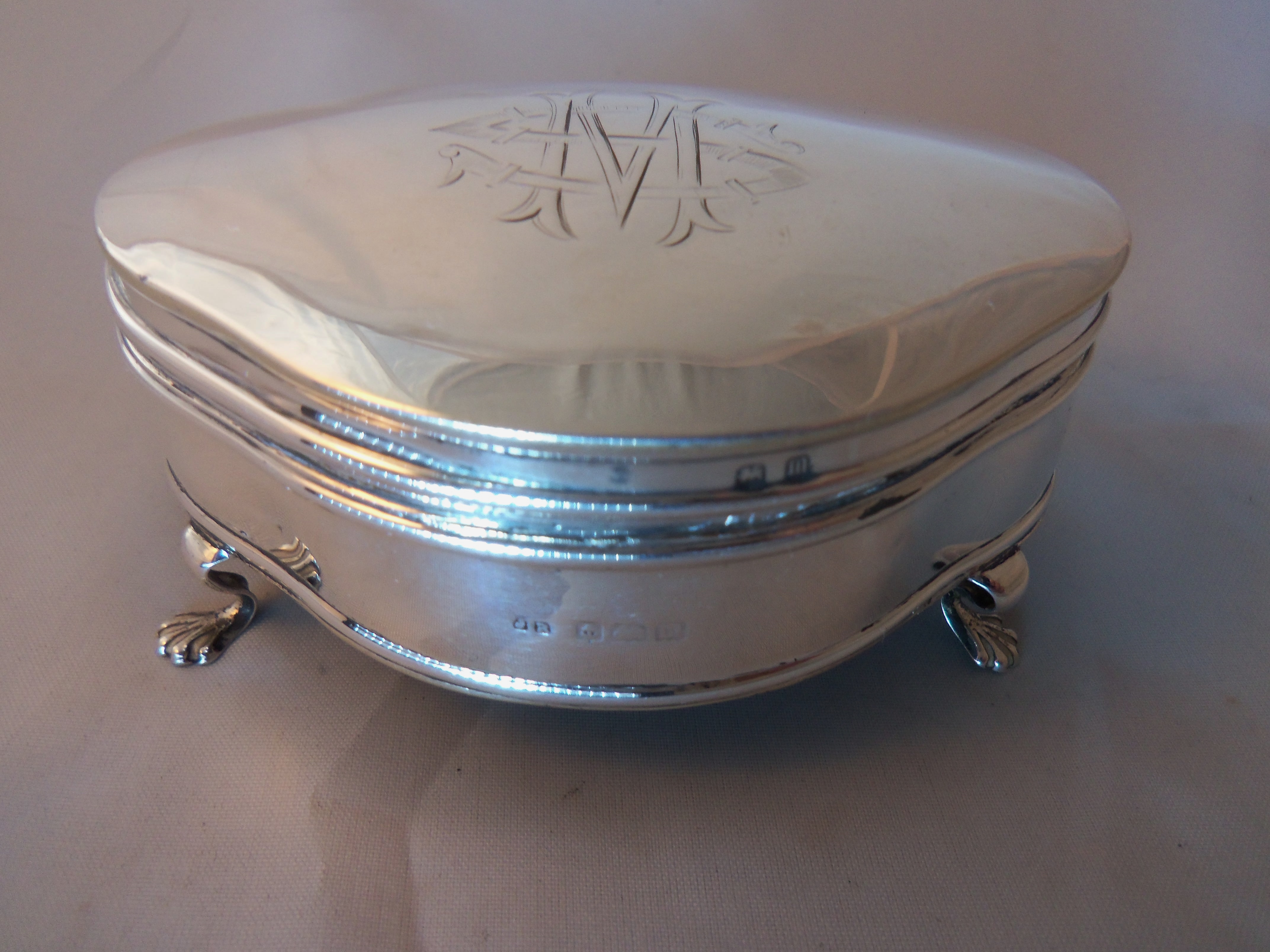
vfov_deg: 49.7
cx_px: 635
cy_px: 476
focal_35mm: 28
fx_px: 1027
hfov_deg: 63.4
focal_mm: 5.1
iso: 100
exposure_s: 1/30
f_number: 3.9
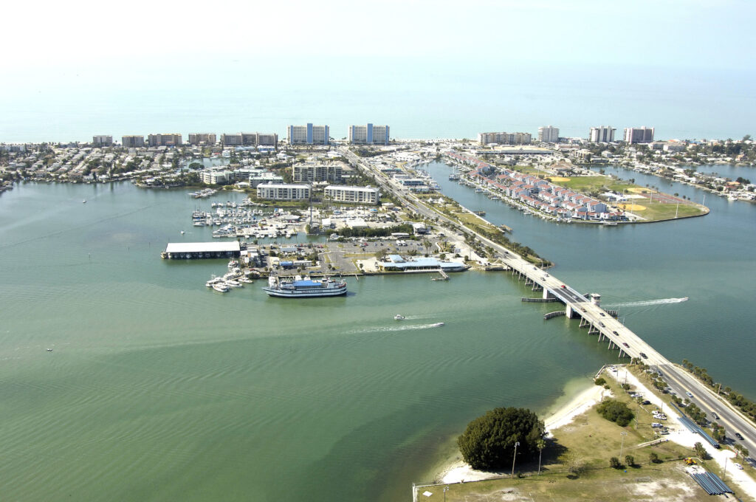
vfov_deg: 36.8
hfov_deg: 53.2
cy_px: 251
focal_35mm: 36
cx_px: 378
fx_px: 755
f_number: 6.7
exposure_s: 1/1000
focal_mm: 24
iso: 400
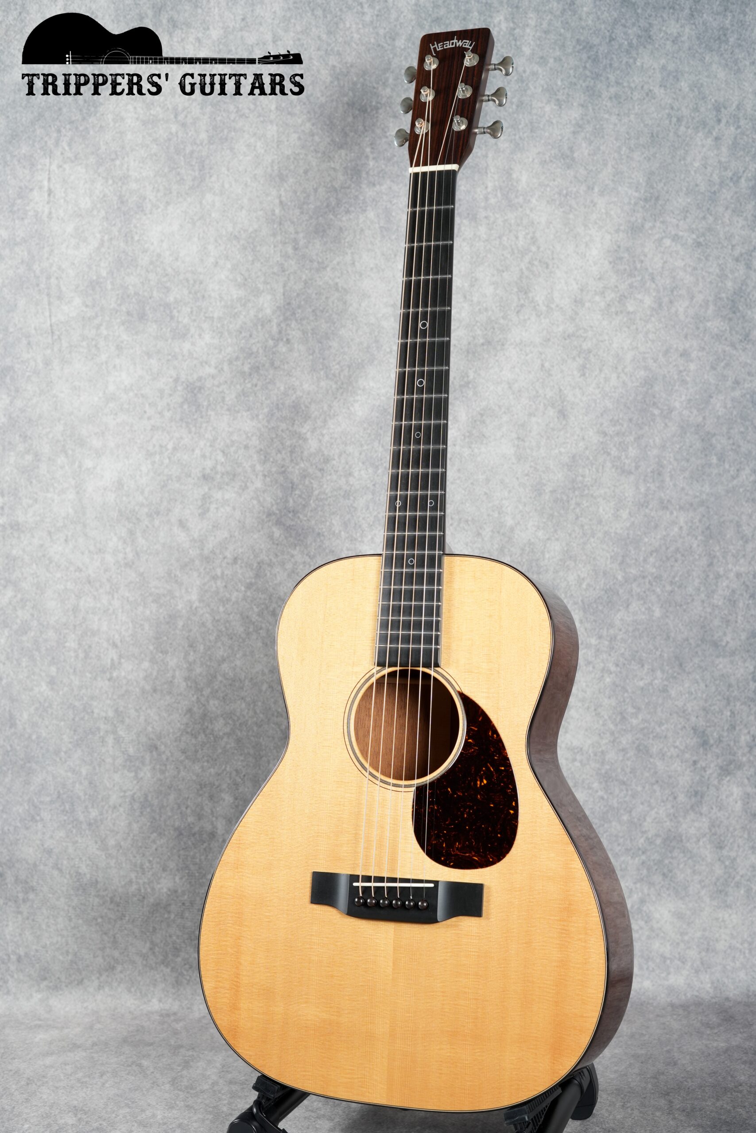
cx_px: 378
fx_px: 1575
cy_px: 566
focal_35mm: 50
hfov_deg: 27.0
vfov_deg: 39.6
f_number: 6.3
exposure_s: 1/2
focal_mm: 50
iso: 320
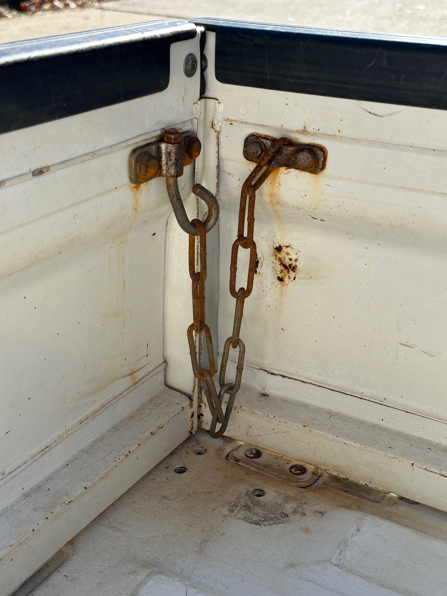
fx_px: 826
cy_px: 298
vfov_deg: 39.7
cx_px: 224
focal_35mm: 48
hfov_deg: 30.3
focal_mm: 6.86
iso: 64
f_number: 1.78
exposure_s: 1/1357
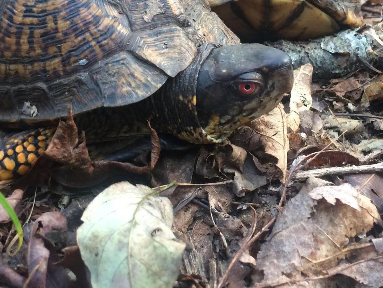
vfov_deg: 28.2
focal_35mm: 51
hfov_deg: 37.5
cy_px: 74
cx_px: 204
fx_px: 564
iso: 100
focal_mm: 4.15
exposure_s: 1/30
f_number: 2.2
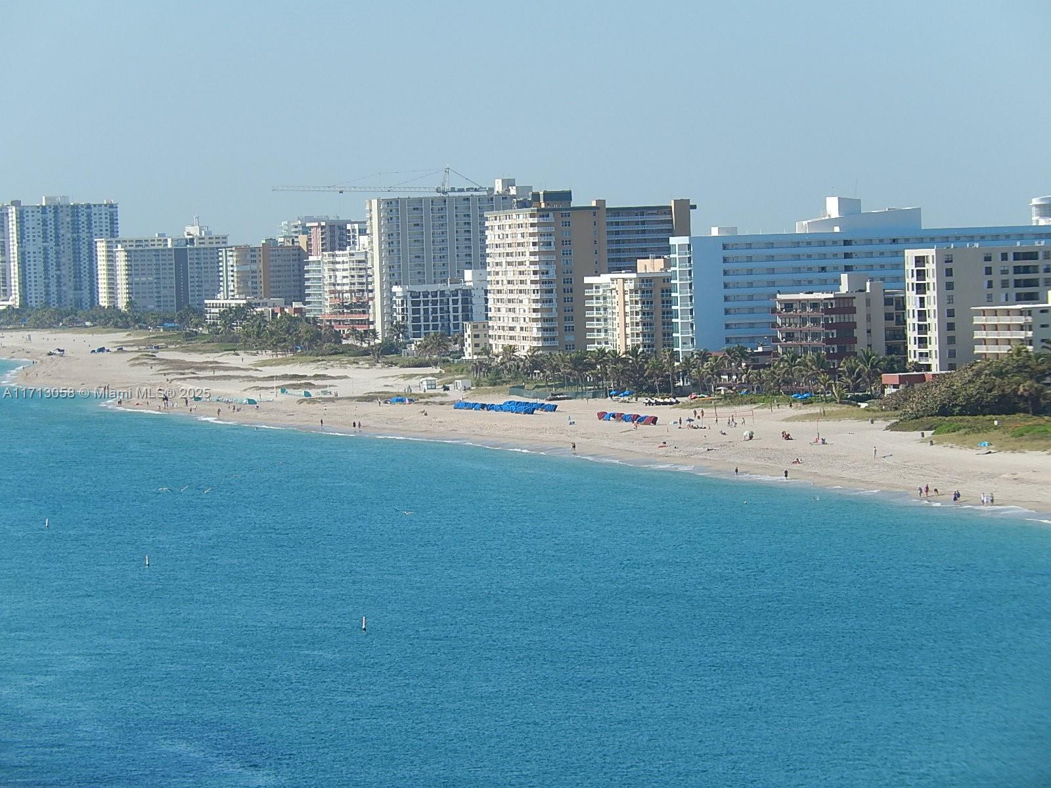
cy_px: 394
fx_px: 5131
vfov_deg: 8.8
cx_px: 526
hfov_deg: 11.7
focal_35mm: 169
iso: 125
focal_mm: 30.3
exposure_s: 1/640
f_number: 5.7
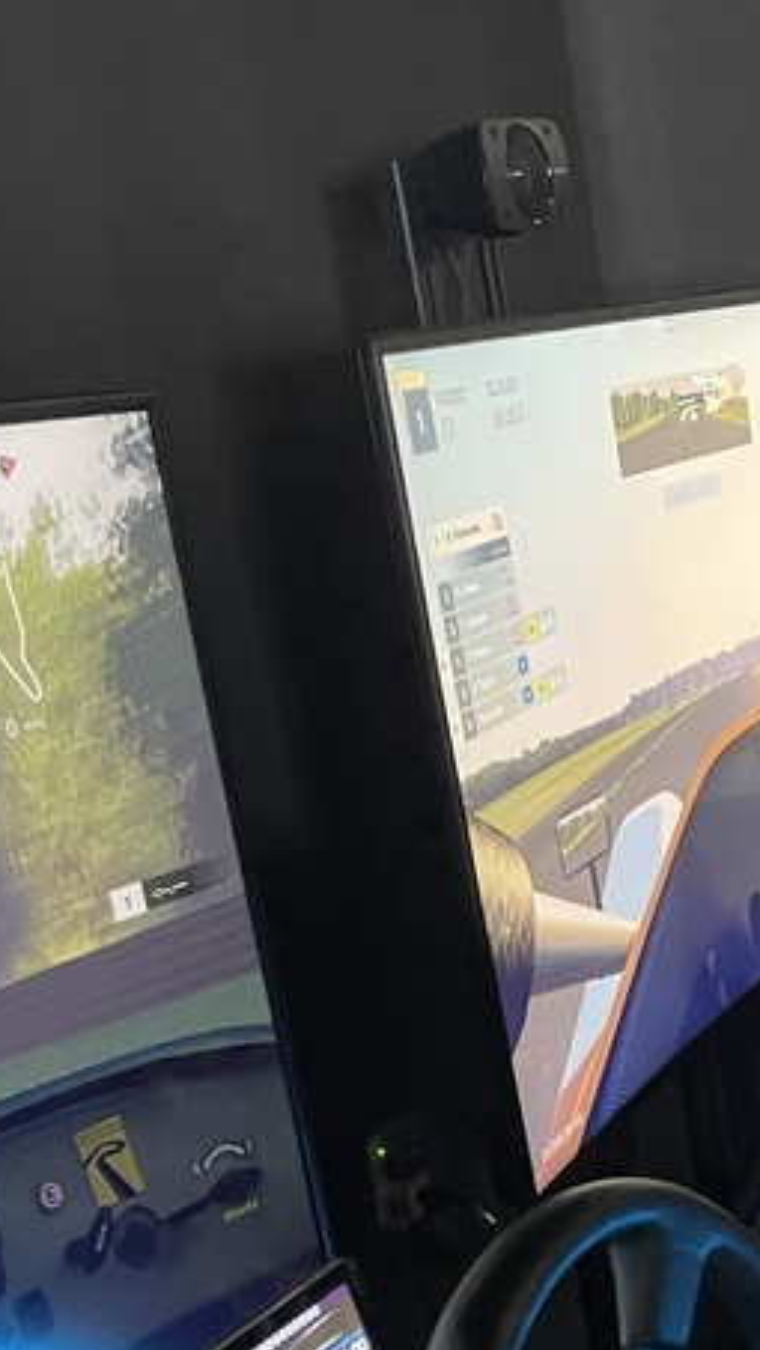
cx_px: 960
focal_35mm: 64
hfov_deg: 17.7
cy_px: 1159
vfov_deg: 31.6
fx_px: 2292
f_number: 1.6
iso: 640
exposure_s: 1/30
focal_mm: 4.2
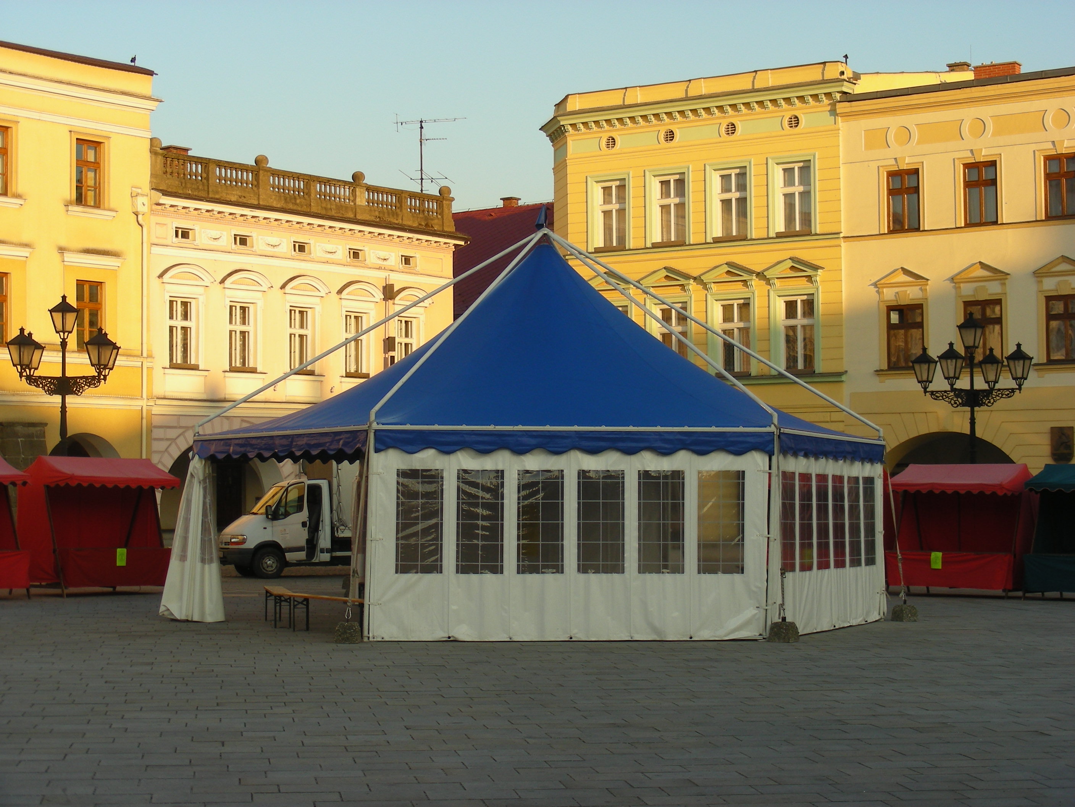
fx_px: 1956
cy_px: 404
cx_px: 538
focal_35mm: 63
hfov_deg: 30.7
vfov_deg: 23.3
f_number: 4
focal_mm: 10.5
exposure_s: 1/180
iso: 50
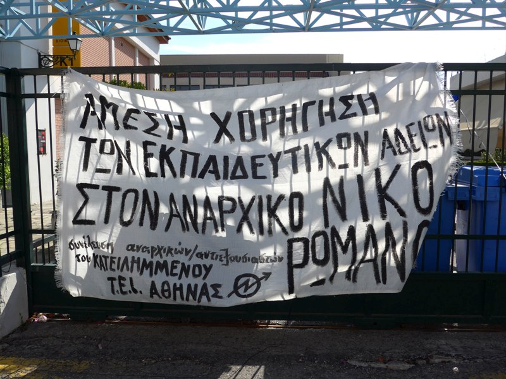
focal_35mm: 29
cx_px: 253
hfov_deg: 61.7
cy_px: 190
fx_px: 424
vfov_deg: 48.2
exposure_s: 1/1300
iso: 80
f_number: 2.8
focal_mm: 6
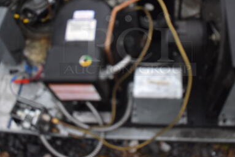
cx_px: 128
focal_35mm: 43
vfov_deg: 30.8
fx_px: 281
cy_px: 44
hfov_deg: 45.3
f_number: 3.5
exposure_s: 1/200
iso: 800
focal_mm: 18
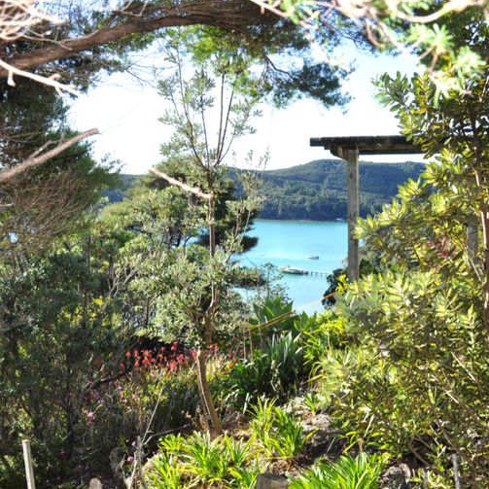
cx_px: 241
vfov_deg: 47.2
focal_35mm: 35
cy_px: 243
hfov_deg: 47.2
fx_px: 559
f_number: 8
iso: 200
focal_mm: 18
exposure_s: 1/200
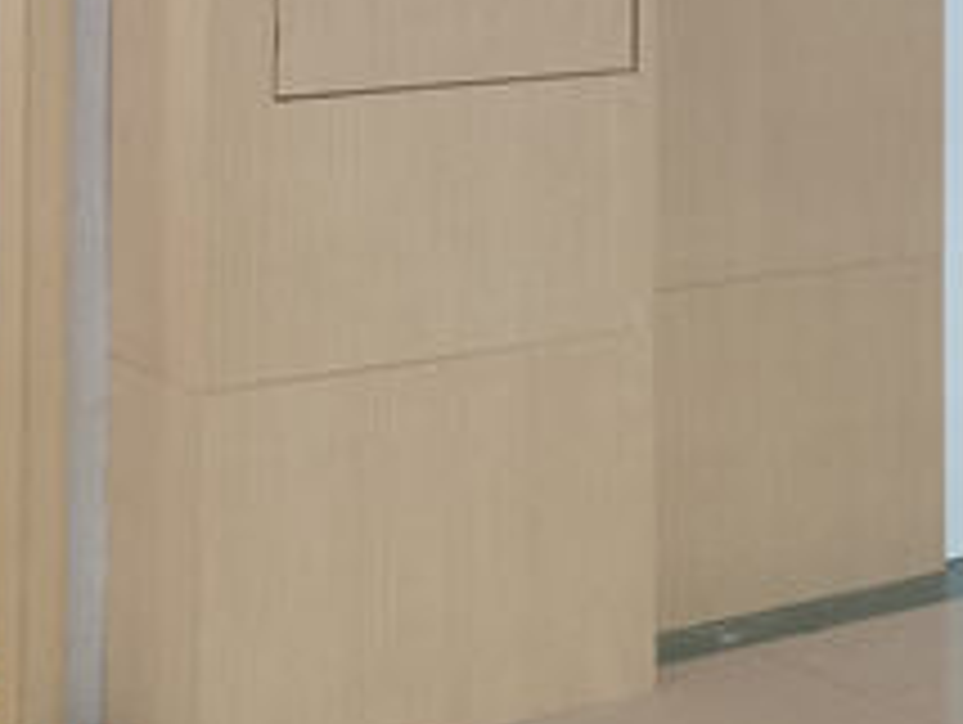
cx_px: 148
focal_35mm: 97
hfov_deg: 19.9
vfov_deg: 14.1
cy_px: -414
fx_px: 2702
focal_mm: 5.58
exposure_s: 1/50
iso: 250
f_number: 1.8
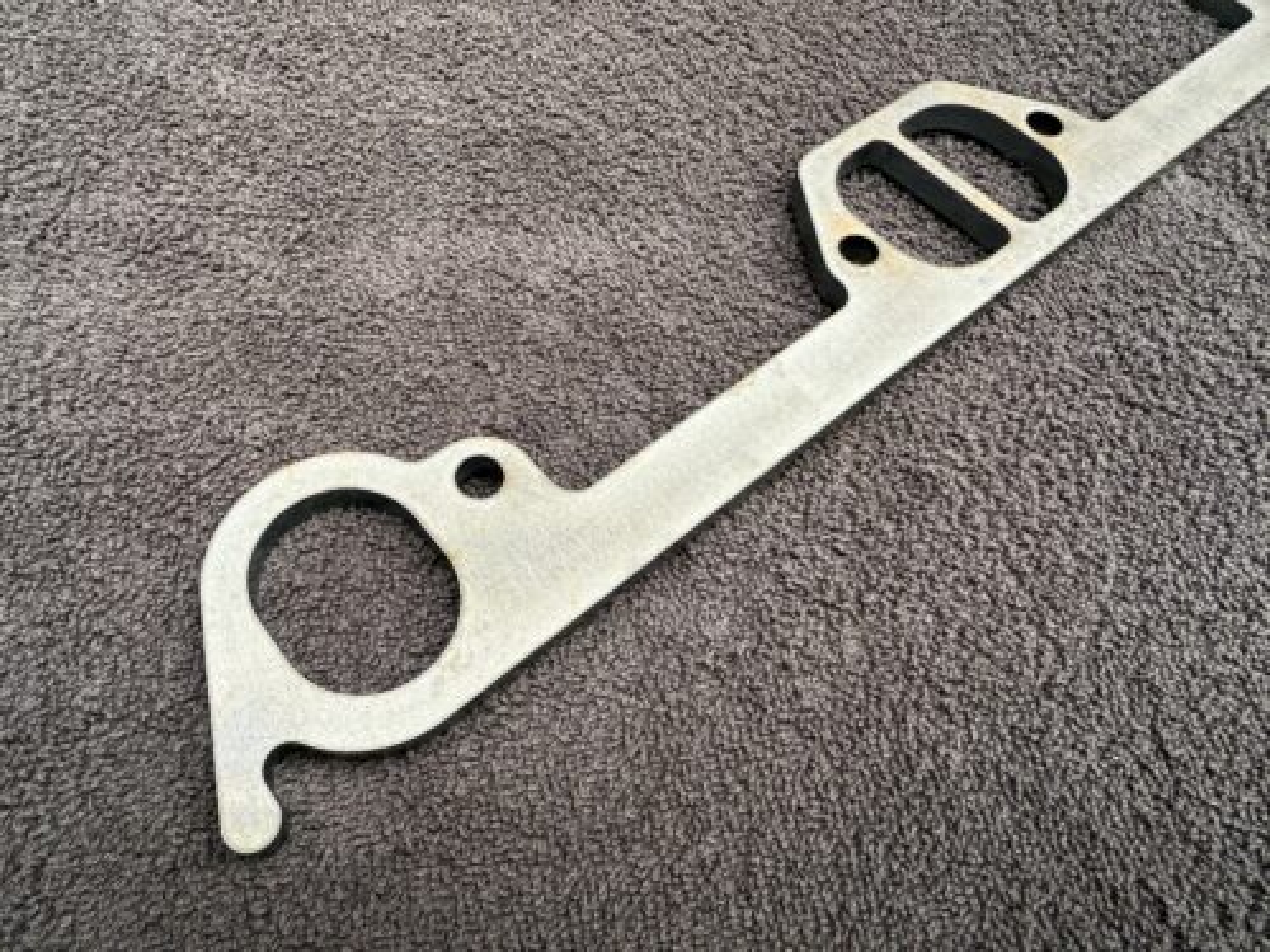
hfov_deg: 71.6
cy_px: 476
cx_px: 635
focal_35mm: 24
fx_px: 881
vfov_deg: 56.8
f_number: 2.2
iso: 125
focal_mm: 2.22
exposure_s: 1/99
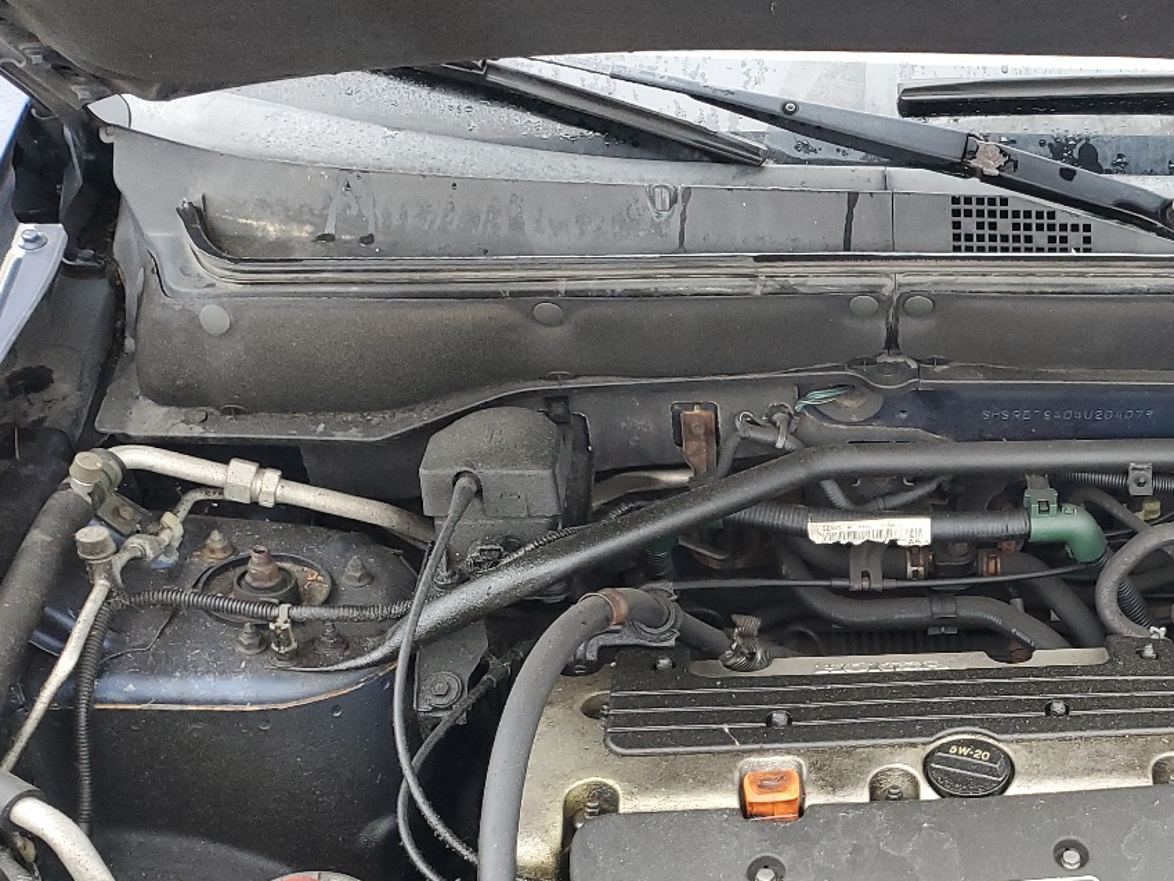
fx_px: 1662
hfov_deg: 36.4
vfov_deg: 28.8
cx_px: 1070
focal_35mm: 49
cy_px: 744
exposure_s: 1/60.2
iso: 106
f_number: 1.5
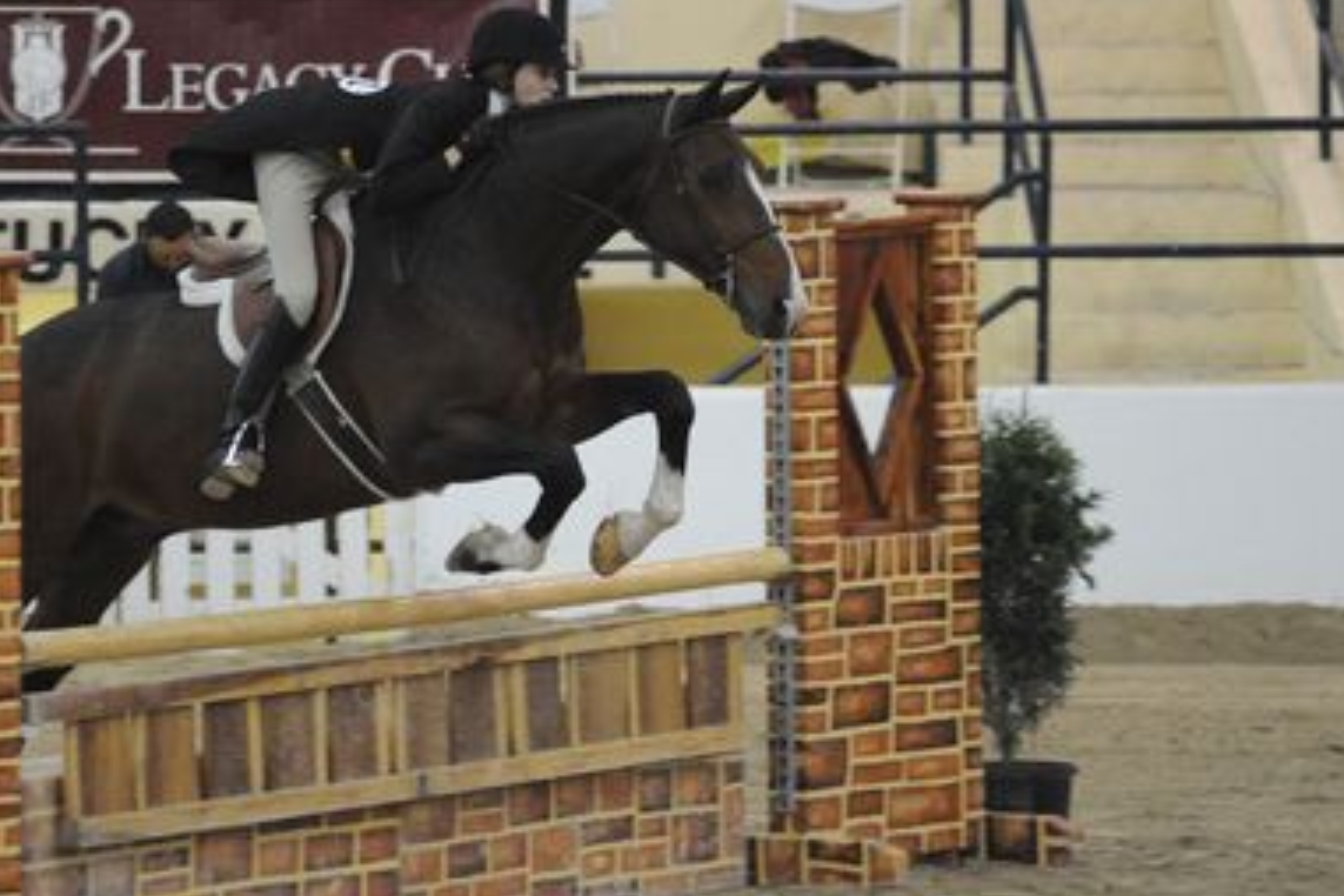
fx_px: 12543
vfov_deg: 4.1
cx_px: 529
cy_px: 353
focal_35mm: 336
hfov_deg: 6.1
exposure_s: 1/400
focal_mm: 200
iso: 6400
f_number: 2.8
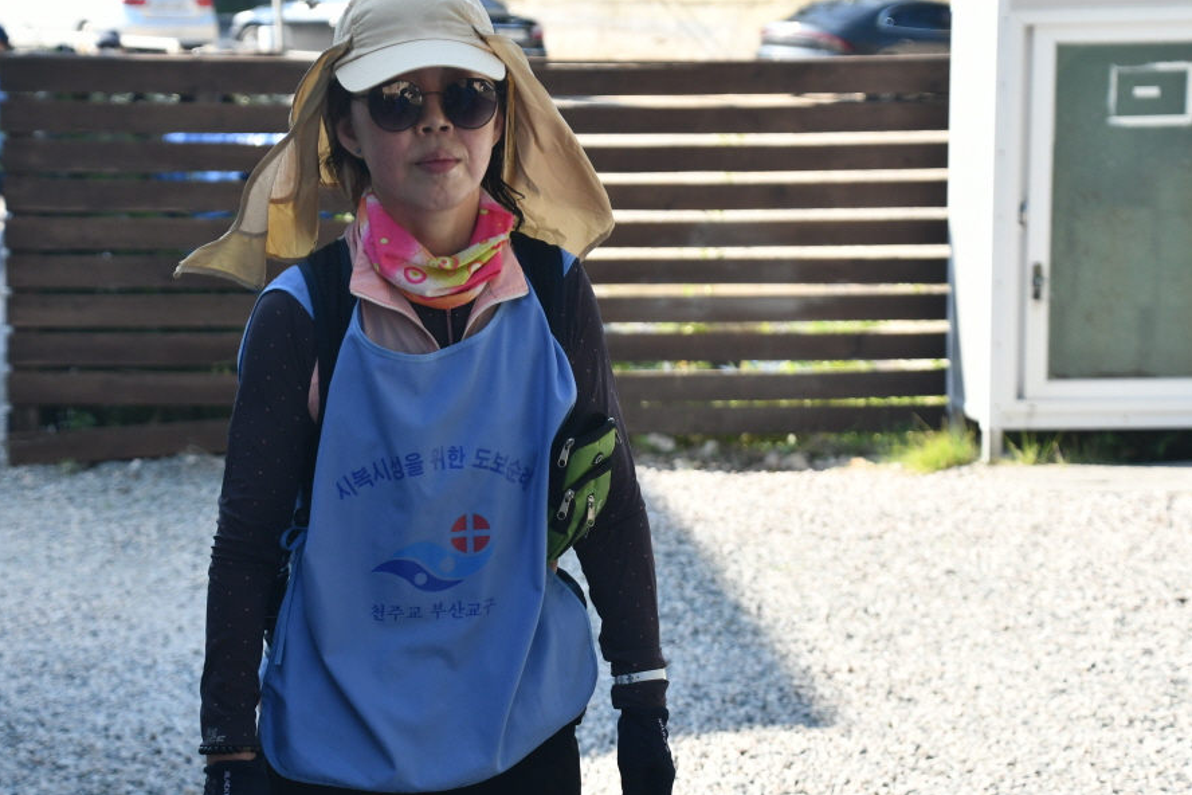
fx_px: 3774
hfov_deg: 17.9
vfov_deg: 12.0
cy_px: 408
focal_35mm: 114
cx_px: 600
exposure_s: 1/500
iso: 800
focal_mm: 65
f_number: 5.6
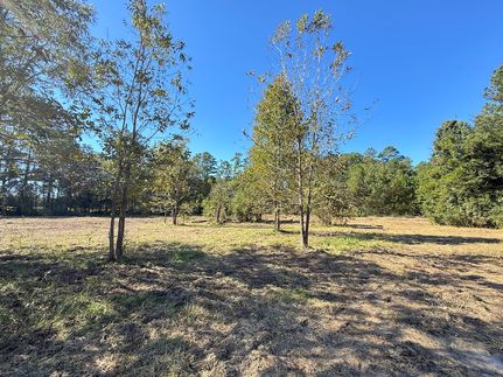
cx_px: 252
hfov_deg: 102.1
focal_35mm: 14
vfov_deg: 85.6
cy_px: 188
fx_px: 203
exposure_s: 1/590
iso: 64
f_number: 2.2
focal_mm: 2.22
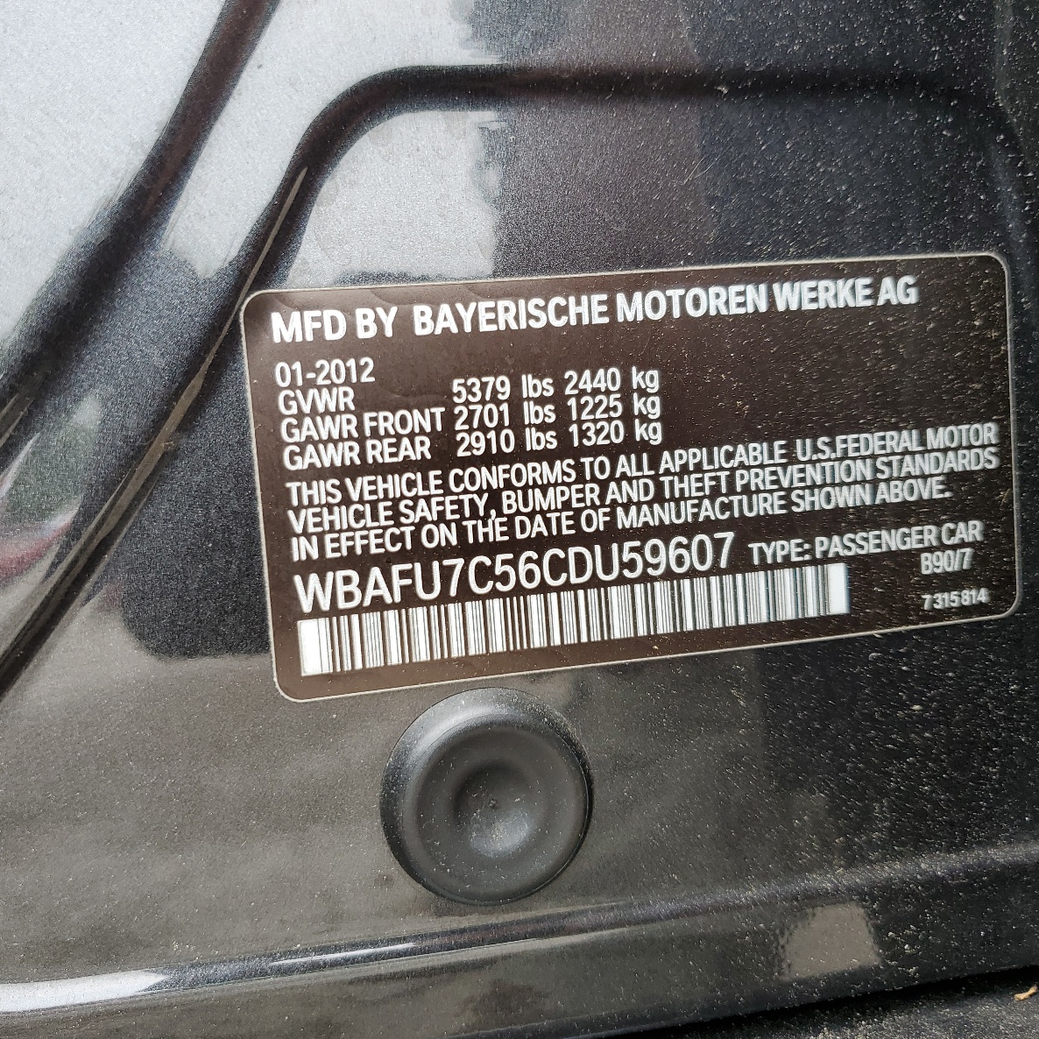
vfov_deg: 52.5
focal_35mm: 31
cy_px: 519
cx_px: 490
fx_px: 1053
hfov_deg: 52.5
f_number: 1.5
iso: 50
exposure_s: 1/172
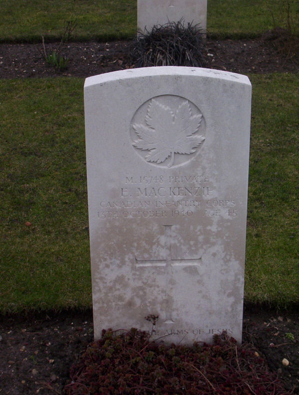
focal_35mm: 81
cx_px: 150
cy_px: 198
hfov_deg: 18.3
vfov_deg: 24.0
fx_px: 928
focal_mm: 10.76
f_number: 3.62
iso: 100
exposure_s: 1/267
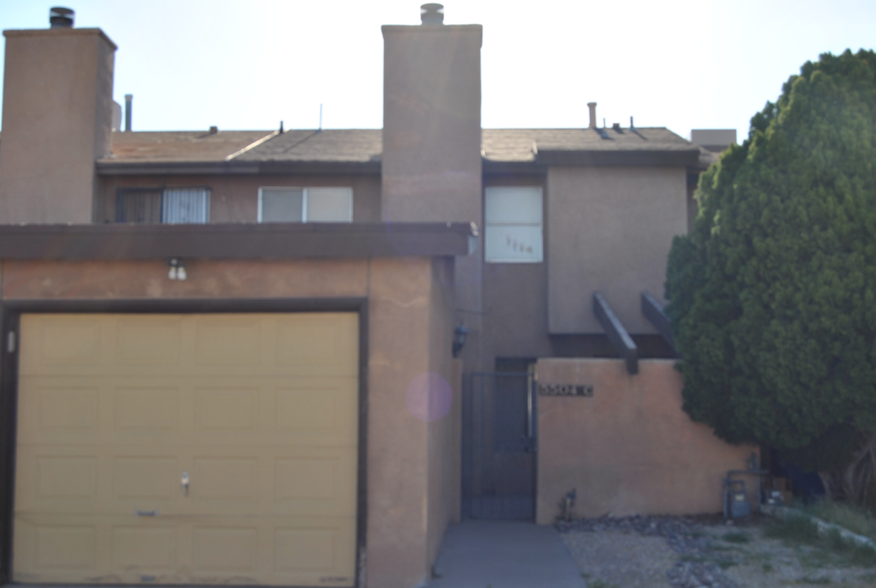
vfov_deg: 29.1
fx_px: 1134
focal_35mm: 46
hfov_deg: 42.2
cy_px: 294
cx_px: 438
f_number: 8
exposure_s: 1/200
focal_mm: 31
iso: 100
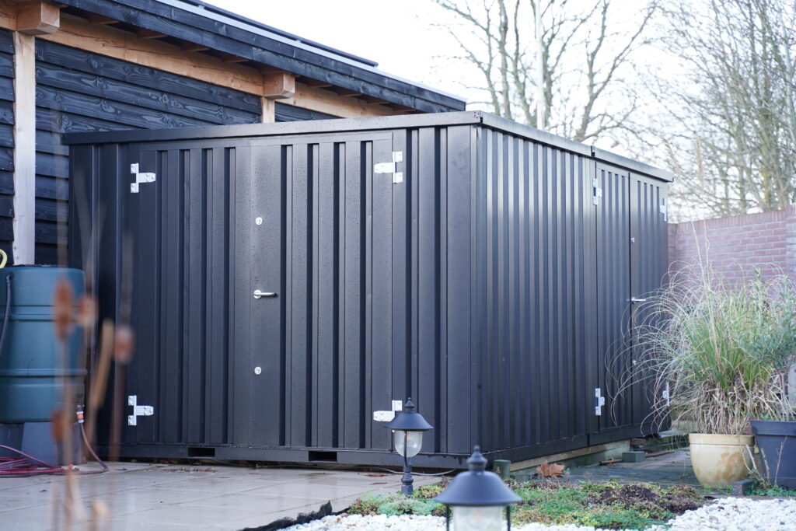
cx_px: 398
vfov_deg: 18.2
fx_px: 1658
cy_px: 266
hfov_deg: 27.0
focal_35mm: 75
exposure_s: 1/160
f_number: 4
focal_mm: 75
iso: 1600
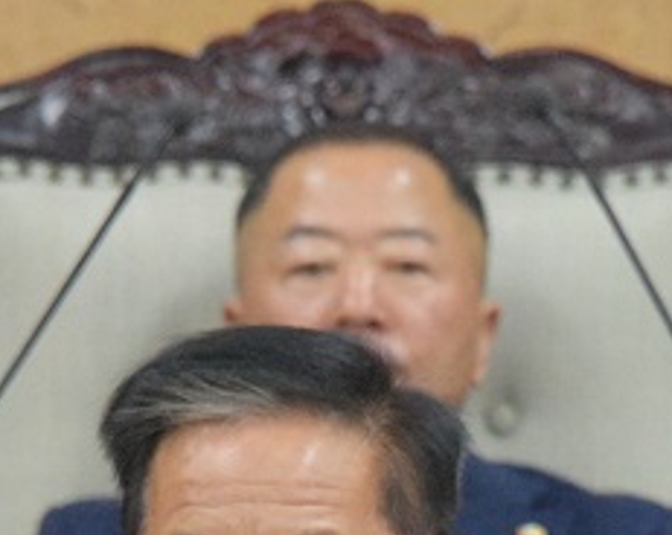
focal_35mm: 855
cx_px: 282
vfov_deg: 1.8
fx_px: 16976
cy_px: 877
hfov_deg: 2.3
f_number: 9
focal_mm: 210
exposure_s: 1/250
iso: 12800
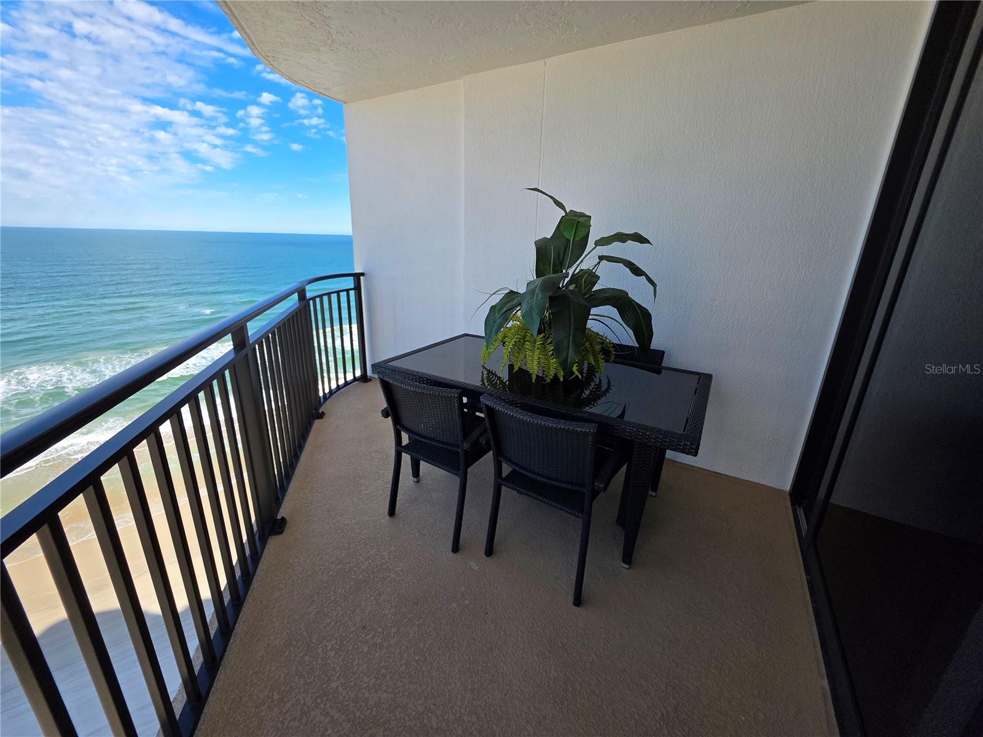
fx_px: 369
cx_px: 492
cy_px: 368
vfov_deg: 89.9
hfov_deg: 106.2
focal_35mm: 13
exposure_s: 1/2000
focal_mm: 2.2
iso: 64
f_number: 1.9
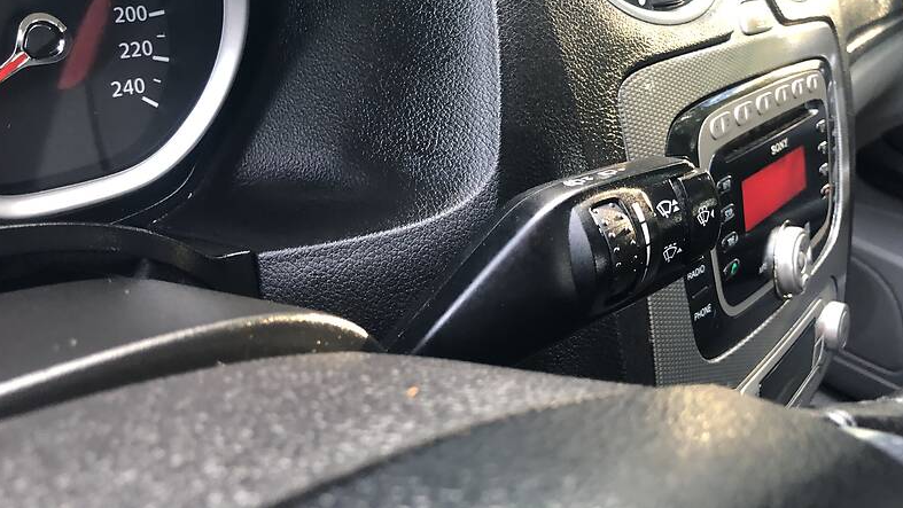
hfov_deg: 62.6
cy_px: 167
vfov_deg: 37.4
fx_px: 742
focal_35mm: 31
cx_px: 452
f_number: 1.8
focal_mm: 4
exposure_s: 1/17
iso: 80
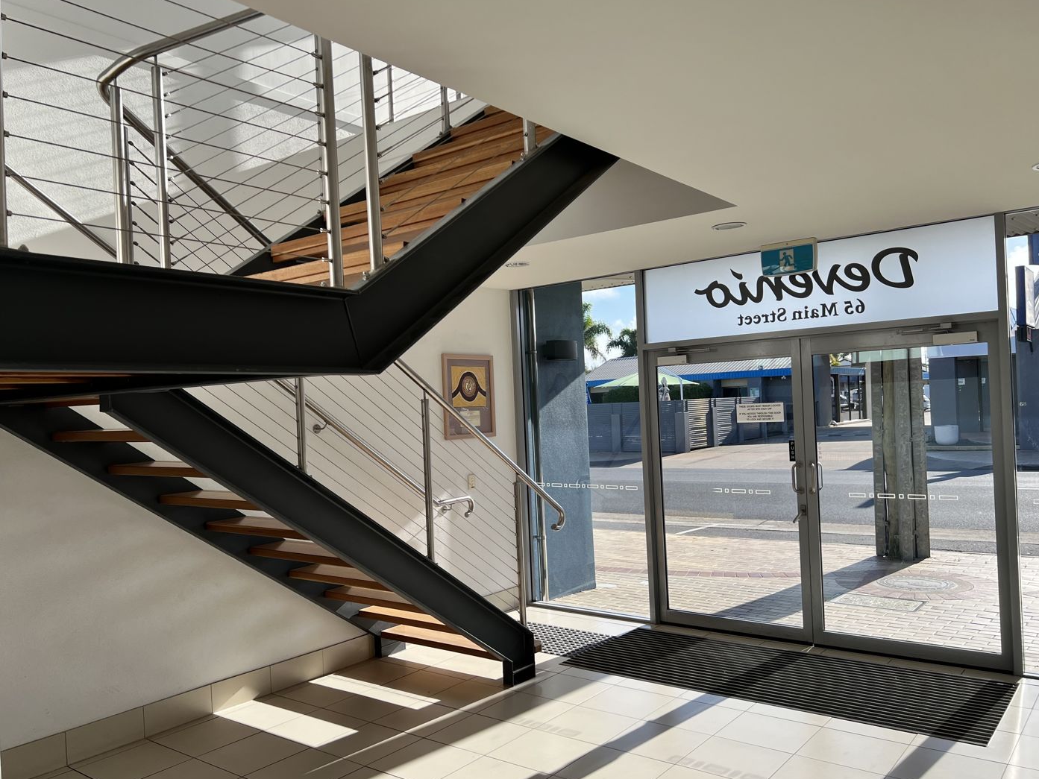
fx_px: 840
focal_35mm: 28
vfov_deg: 49.7
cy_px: 403
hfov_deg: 63.4
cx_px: 500
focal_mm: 5.7
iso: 50
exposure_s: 1/743
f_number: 1.5
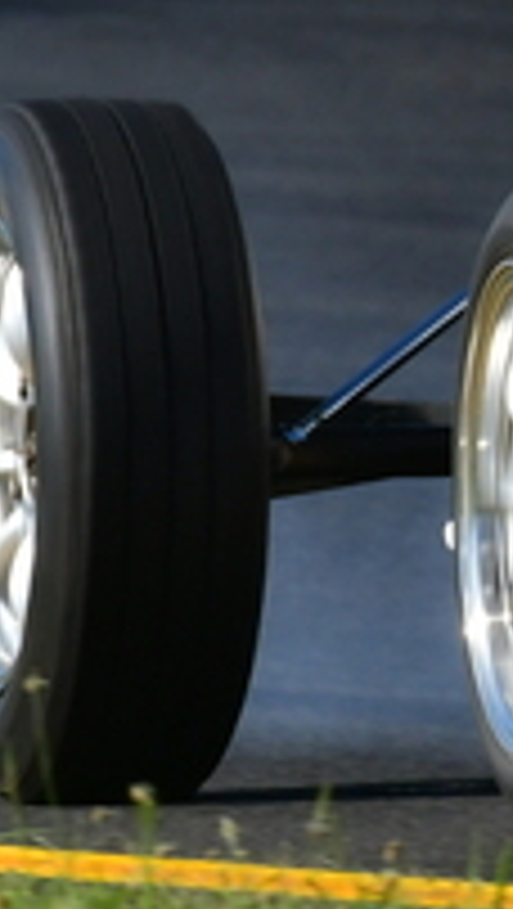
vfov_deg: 0.7
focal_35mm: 3113
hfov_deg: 0.4
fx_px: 75092
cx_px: 1008
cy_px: 133
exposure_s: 1/640
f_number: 13
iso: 500
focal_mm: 500
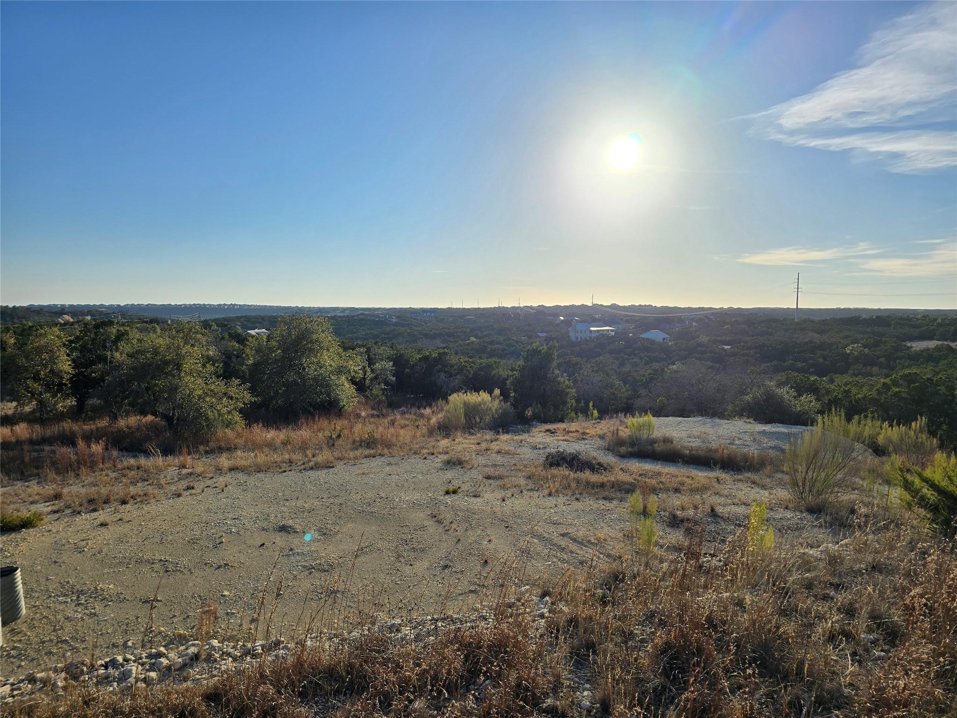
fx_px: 636
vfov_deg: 58.9
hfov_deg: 73.9
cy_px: 359
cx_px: 478
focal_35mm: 23
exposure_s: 1/2321
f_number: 1.7
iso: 12
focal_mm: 6.3
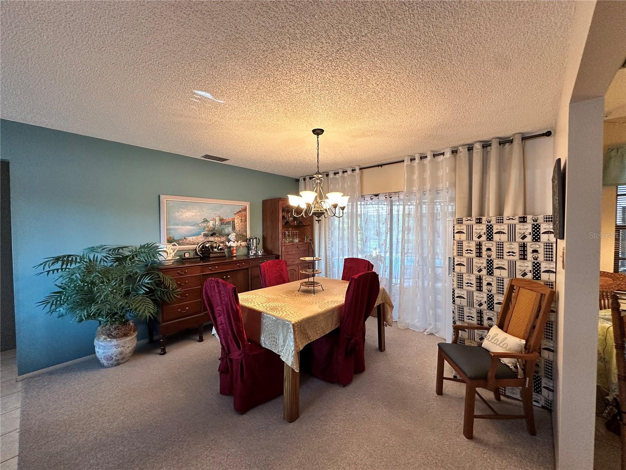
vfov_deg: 85.7
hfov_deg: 102.1
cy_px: 235
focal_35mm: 14
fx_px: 253
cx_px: 313
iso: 200
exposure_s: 1/60
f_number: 2.2
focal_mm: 2.22
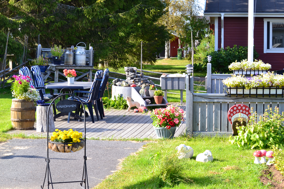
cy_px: 94
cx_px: 142
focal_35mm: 82
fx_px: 651
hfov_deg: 24.6
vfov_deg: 16.6
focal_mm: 55
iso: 400
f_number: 10
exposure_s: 1/200
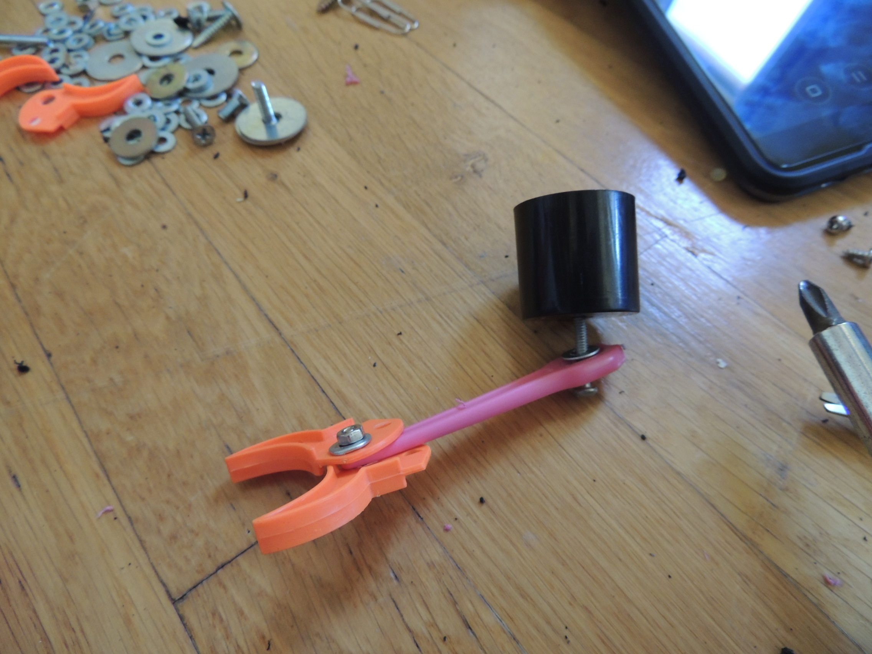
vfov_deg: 56.8
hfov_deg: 71.6
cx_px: 436
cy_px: 327
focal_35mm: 24
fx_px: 605
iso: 360
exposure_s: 1/30
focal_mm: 4.3
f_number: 3
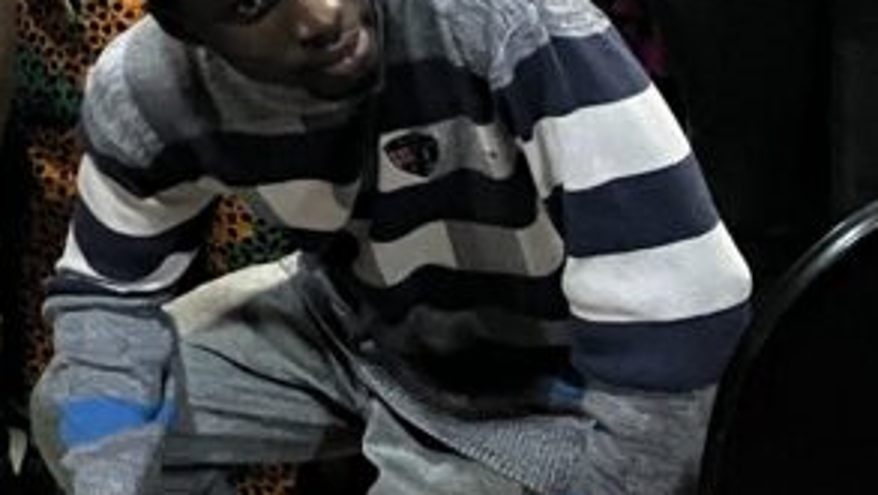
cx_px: -626
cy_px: -621
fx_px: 2305
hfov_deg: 17.9
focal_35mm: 99
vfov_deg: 10.7
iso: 500
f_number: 1.6
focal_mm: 5.1
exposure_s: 1/60
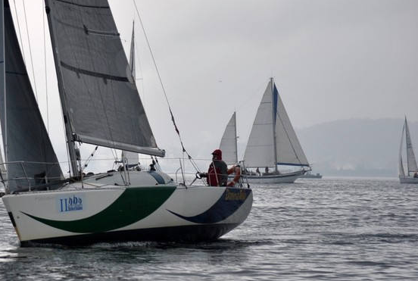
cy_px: 161
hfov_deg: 9.0
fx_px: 2654
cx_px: 34
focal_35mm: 228
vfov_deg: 6.1
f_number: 5
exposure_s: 1/400
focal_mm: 82
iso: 200
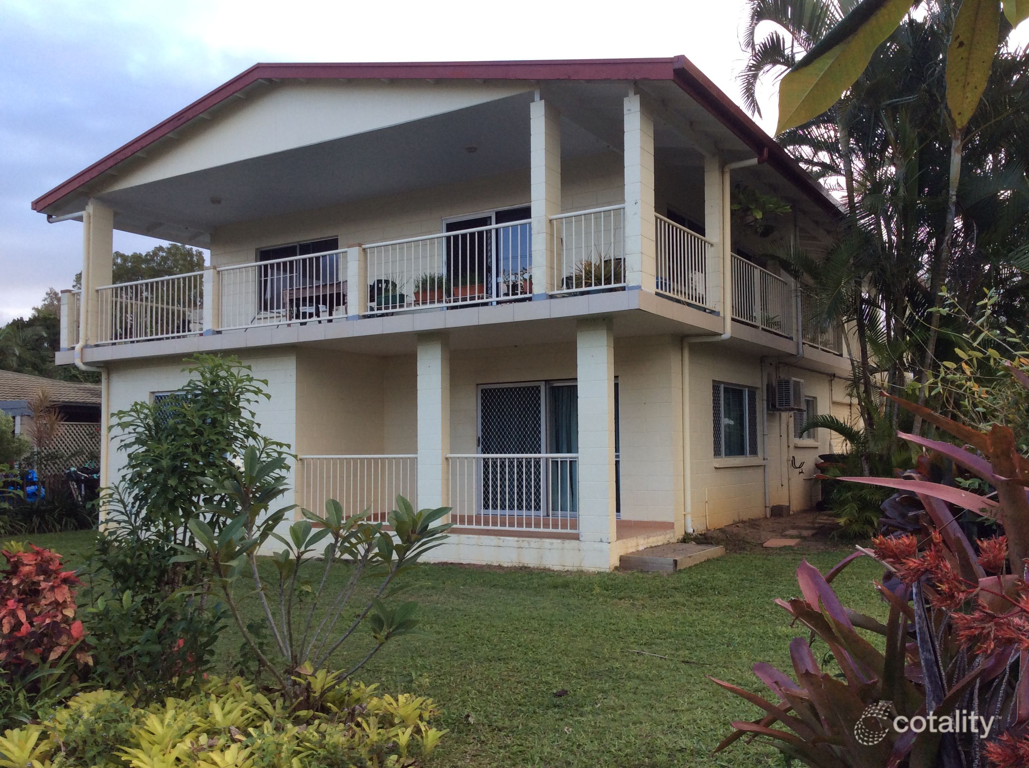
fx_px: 980
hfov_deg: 55.4
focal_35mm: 33
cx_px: 514
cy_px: 384
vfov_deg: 42.8
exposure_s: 1/157
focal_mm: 3.3
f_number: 2.4
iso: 32
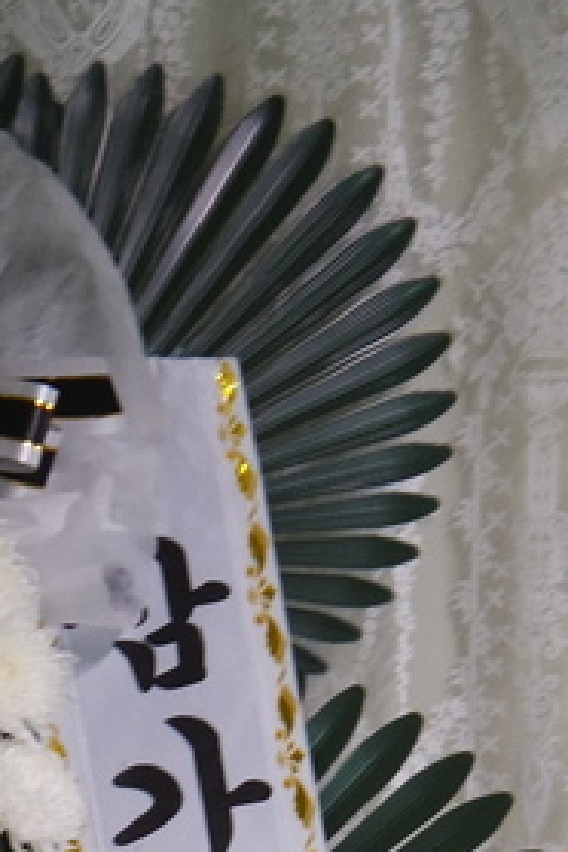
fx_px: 3431
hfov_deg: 9.3
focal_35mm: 145
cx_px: -186
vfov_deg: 13.2
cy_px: 1359
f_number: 1.8
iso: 200
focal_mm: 17
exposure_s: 1/80
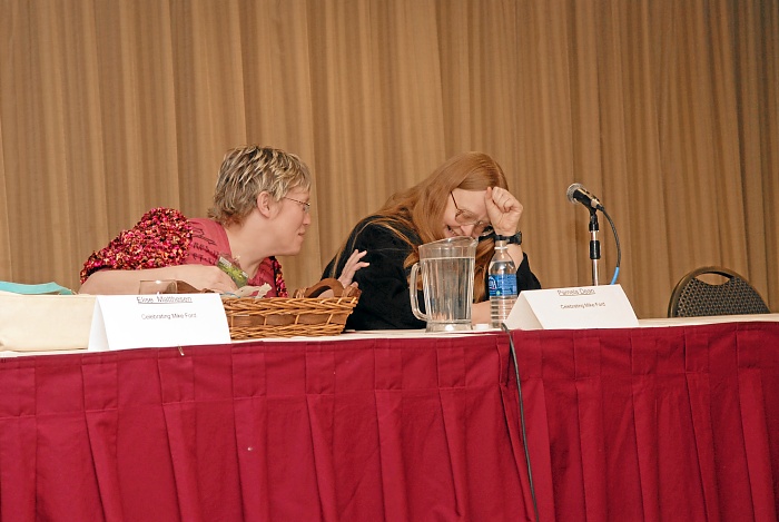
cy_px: 261
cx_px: 390
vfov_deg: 16.6
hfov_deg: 24.6
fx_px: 1788
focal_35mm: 82
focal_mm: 55
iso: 400
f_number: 5.6
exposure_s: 1/60
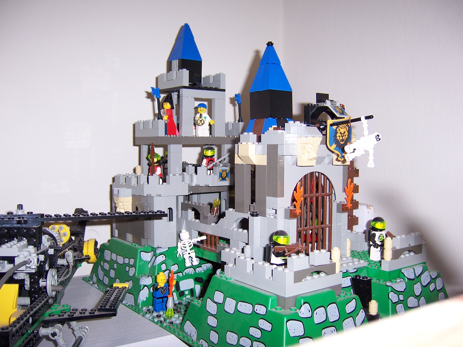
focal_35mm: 36
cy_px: 174
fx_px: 482
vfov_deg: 39.7
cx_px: 232
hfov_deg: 51.4
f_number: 2.8
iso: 80
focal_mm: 6.2
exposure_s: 1/60
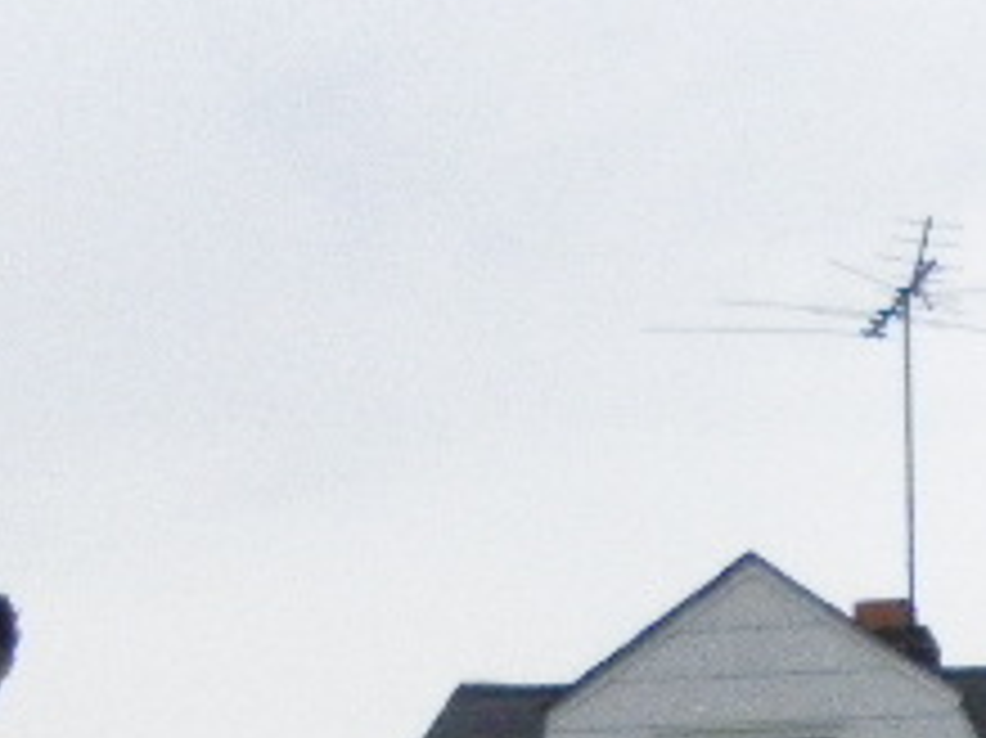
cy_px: 1188
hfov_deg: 14.7
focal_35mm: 131
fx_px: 3729
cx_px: 1072
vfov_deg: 10.8
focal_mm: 4.9
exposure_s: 1/1000
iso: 400
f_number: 8
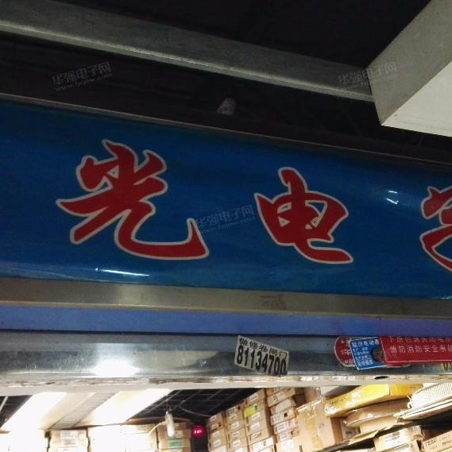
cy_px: 219
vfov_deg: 36.1
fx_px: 694
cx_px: 225
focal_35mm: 47
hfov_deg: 36.1
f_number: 2
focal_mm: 3.83
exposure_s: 1/25
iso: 400
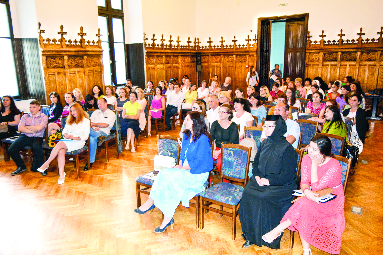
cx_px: 192
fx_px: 287
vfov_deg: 47.9
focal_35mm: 27
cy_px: 128
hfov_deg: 67.4
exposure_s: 1/60
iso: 450
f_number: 3.5
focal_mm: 18
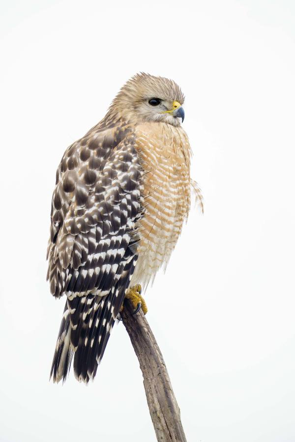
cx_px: 148
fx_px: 14749
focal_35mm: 1200
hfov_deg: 1.1
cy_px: 221
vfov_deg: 1.7
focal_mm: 1200
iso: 1600
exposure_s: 1/400
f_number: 8
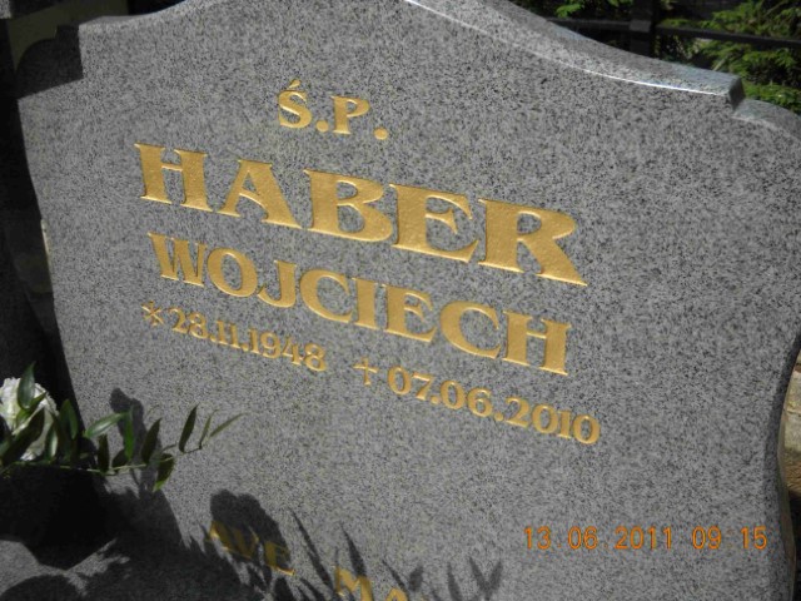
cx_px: 400
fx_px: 949
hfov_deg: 45.8
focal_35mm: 41
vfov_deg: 35.1
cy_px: 300
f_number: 5.5
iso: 64
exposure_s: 1/353
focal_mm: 6.72
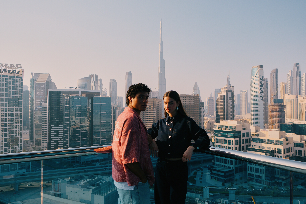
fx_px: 229
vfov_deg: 47.9
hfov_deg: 67.4
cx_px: 153
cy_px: 102
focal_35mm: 27
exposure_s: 1/1000
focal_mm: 18
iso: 250
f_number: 4
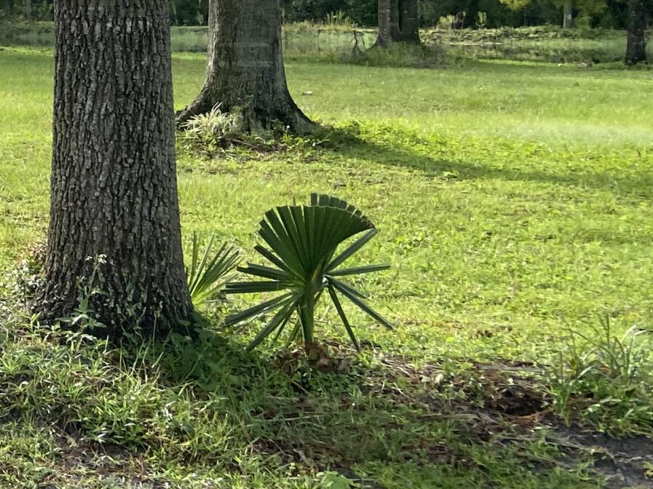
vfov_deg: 16.5
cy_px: -20
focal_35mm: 87
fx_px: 1641
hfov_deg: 19.0
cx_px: -399
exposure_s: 1/1182
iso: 32
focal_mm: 4.25
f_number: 1.8
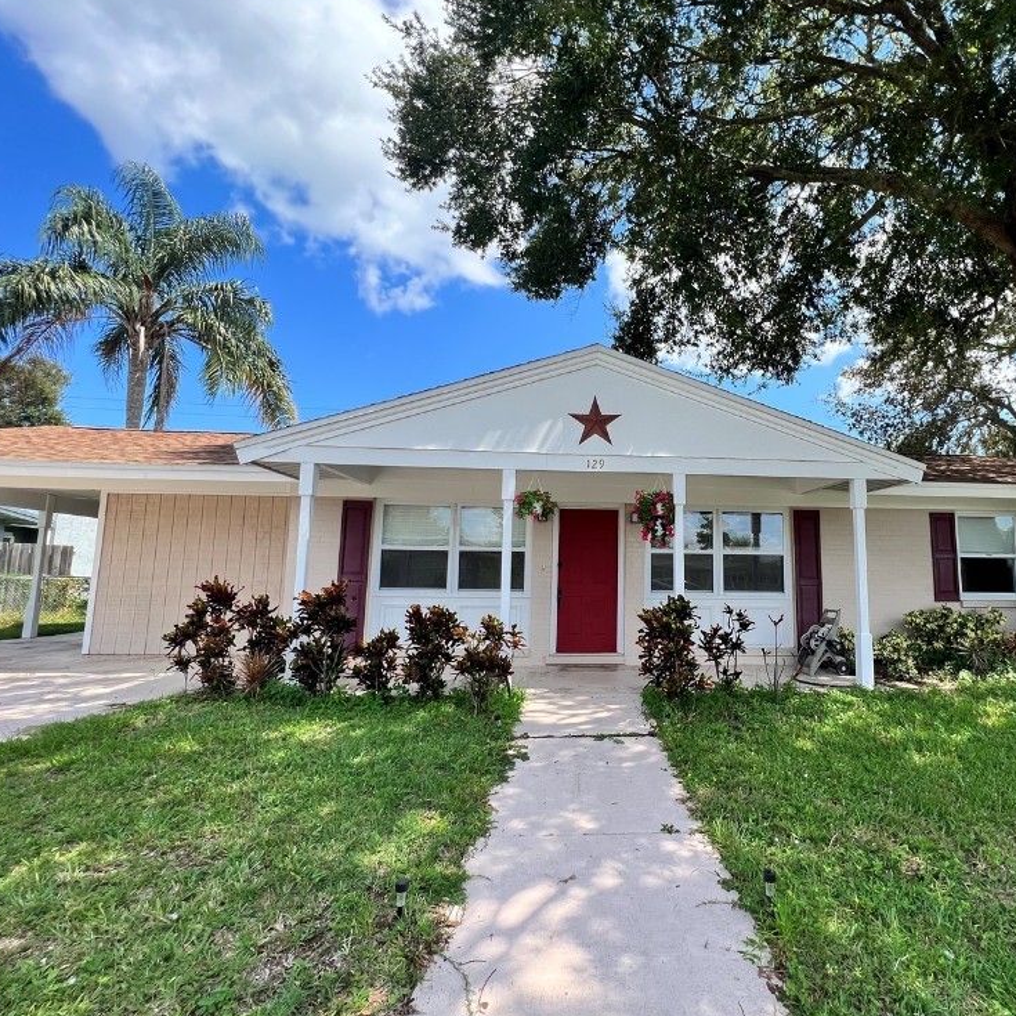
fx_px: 531
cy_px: 510
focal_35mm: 16
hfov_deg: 86.0
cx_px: 625
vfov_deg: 87.4
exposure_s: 1/978
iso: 32
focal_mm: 1.57
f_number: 1.8
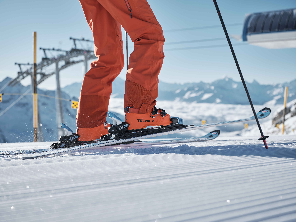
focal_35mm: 45
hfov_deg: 42.1
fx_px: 385
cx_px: 148
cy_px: 111
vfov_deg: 32.2
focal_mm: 56.5
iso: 100
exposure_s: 1/450
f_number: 4
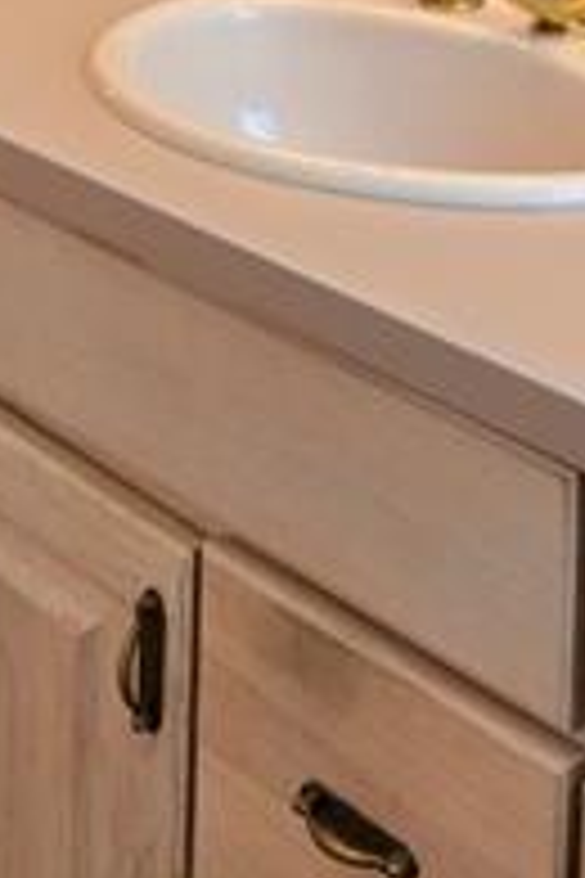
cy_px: -306
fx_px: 2291
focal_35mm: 94
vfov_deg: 19.7
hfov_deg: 14.6
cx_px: 299
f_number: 1.8
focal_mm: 5.4
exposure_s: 1/120
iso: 500
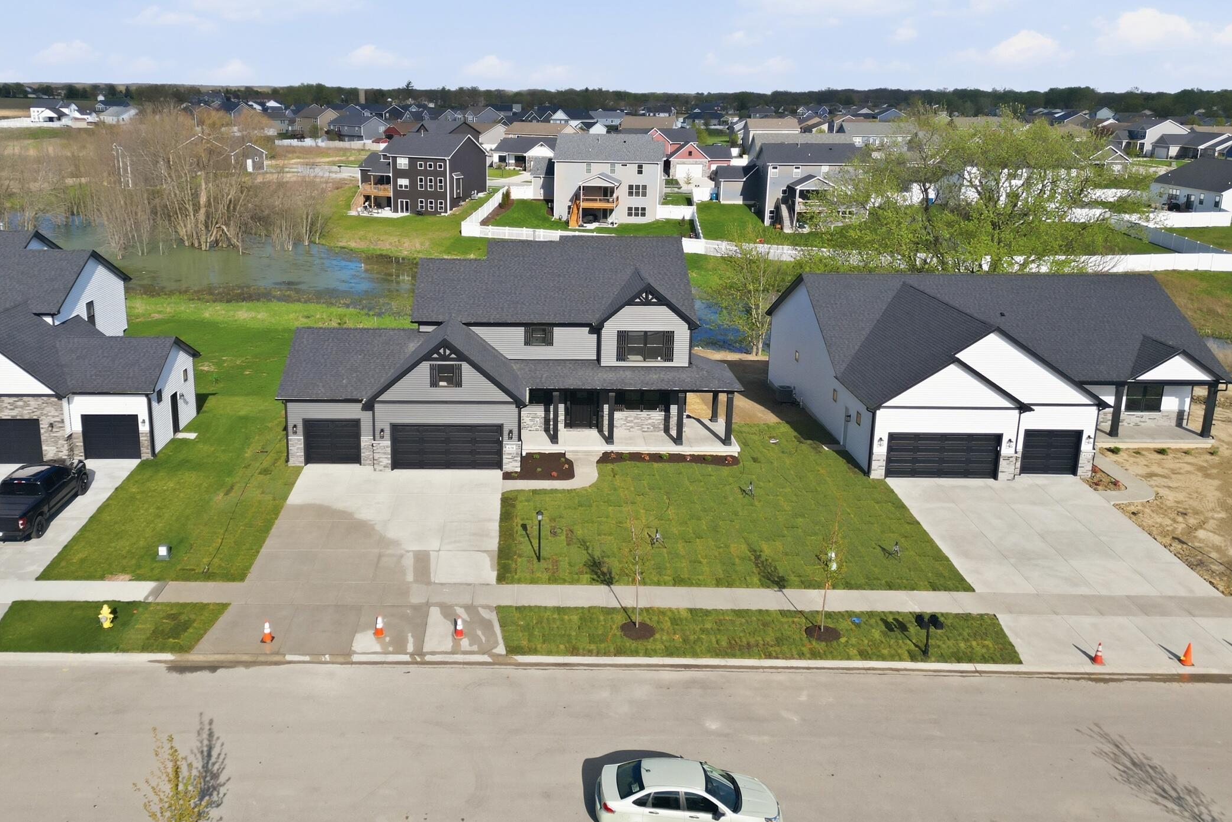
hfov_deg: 61.7
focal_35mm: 30
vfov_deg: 43.5
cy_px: 346
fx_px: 1027
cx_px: 531
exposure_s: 1/5000
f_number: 1.7
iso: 130
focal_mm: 6.7
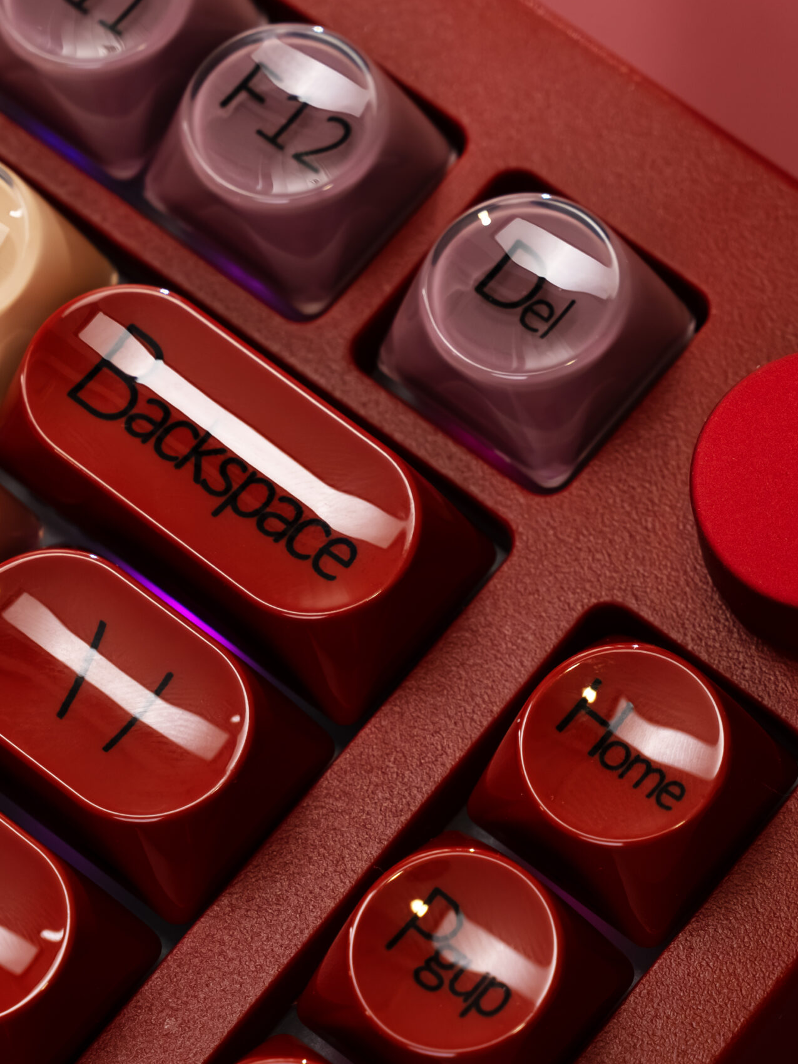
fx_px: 4672
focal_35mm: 152
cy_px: 532
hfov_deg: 9.7
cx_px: 686
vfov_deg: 13.0
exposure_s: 1/125
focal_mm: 70
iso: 640
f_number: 8
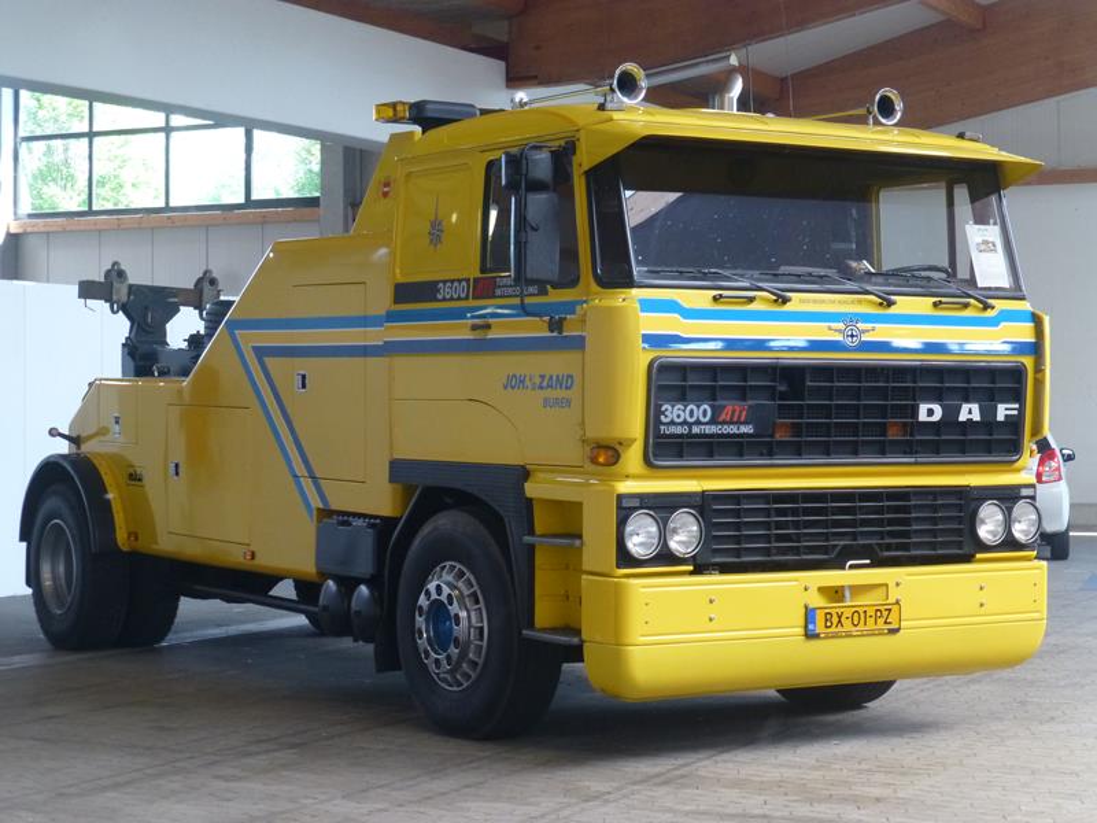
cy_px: 412
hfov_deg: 26.0
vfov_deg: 19.6
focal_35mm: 75
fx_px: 2377
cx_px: 548
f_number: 5
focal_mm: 13.3
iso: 400
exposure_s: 1/40
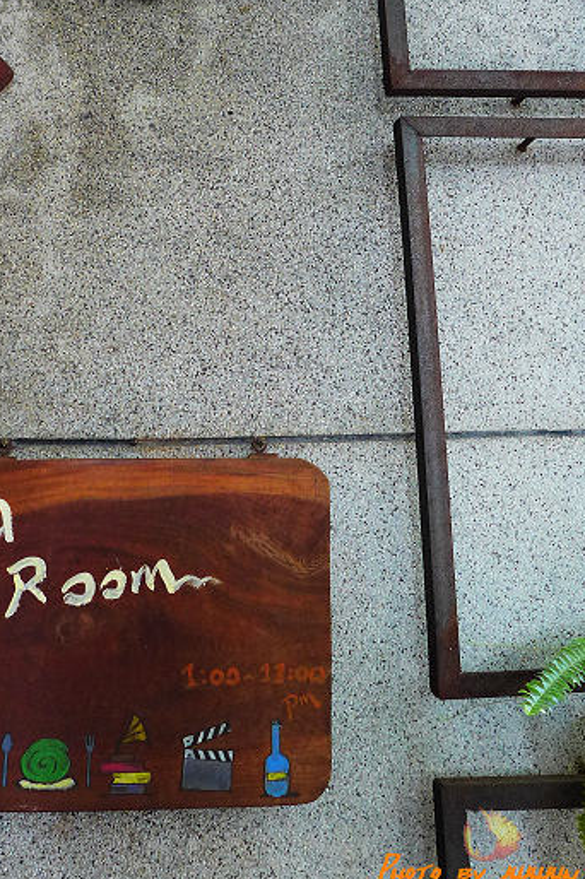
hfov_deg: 37.1
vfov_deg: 53.0
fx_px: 854
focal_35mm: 35
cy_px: 265
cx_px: 163
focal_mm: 4.7
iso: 400
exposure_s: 1/25
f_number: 2
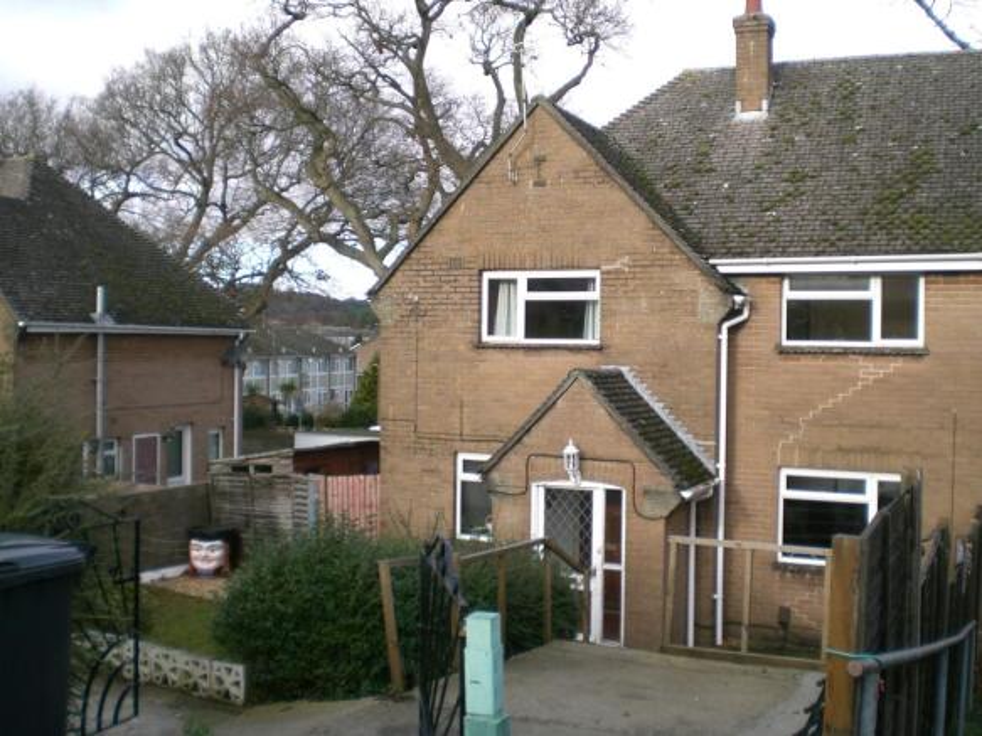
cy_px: 368
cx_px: 491
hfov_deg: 49.0
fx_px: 1078
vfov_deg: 37.7
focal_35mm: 38
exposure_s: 1/160
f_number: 3.1
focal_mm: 6.3
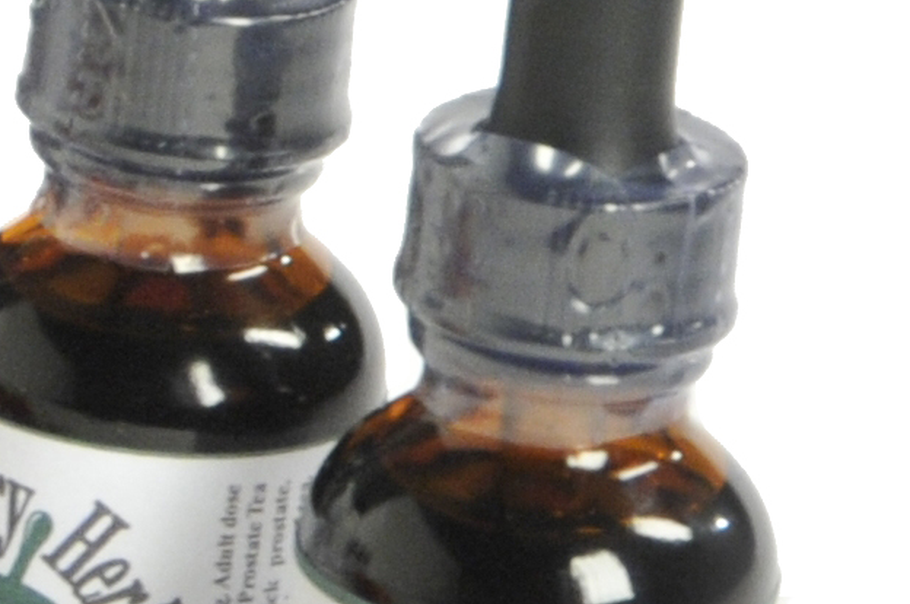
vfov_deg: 1.7
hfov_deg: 2.5
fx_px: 20292
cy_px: 54
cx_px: -2005
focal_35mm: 804
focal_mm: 78
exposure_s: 1/60
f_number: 13
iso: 640
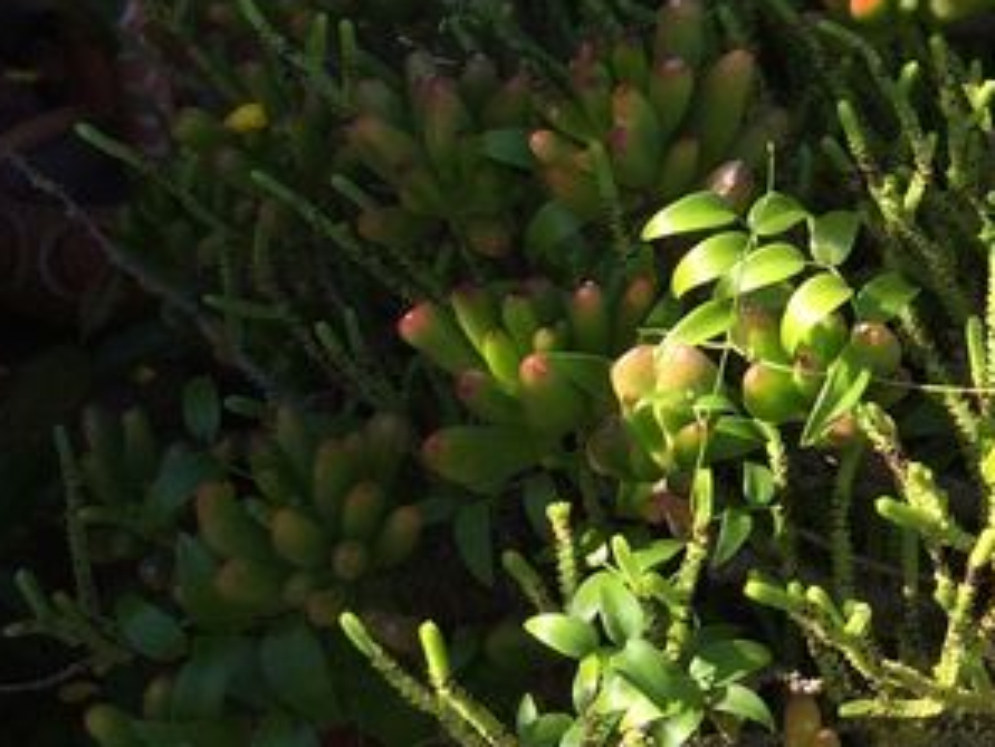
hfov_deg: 19.2
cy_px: -25
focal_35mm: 91
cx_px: 1437
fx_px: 2617
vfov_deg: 15.9
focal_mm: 4.12
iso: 32
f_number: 2.2
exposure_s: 1/892
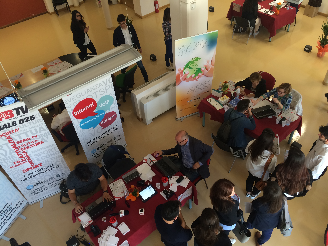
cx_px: 164
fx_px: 275
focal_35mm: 29
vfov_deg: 48.2
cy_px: 123
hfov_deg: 61.7
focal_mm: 4.15
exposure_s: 1/33
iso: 50
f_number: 2.2
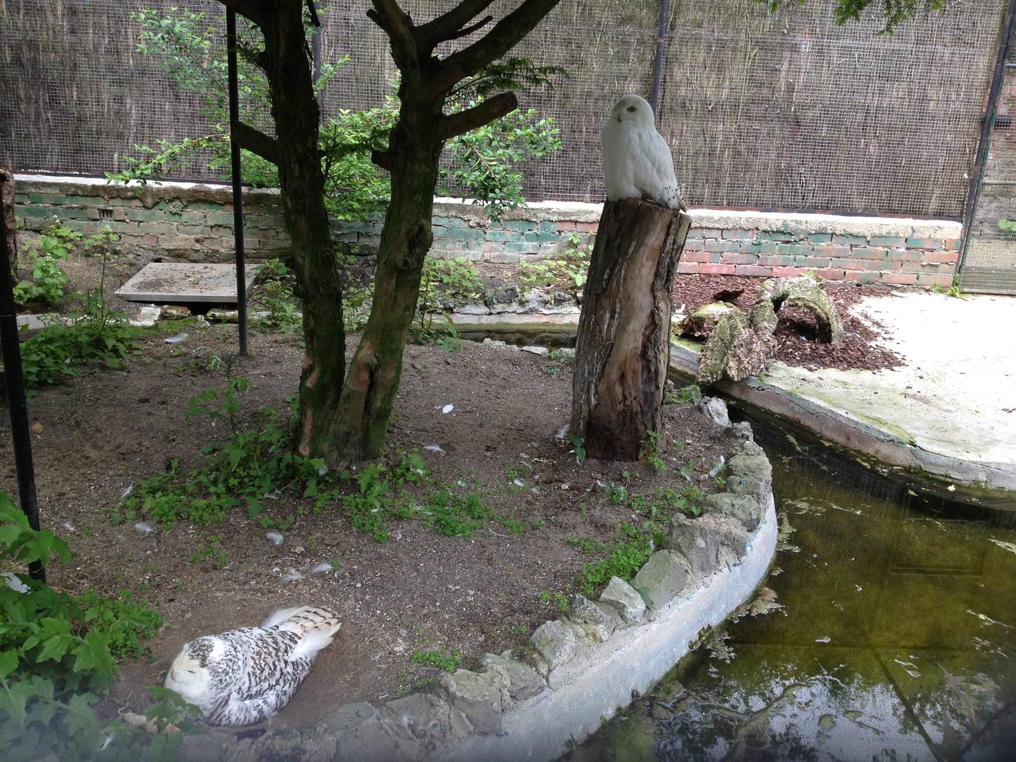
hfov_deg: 52.6
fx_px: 1027
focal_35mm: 35
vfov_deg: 40.7
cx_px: 508
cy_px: 381
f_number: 2.4
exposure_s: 1/120
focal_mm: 4.28
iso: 80
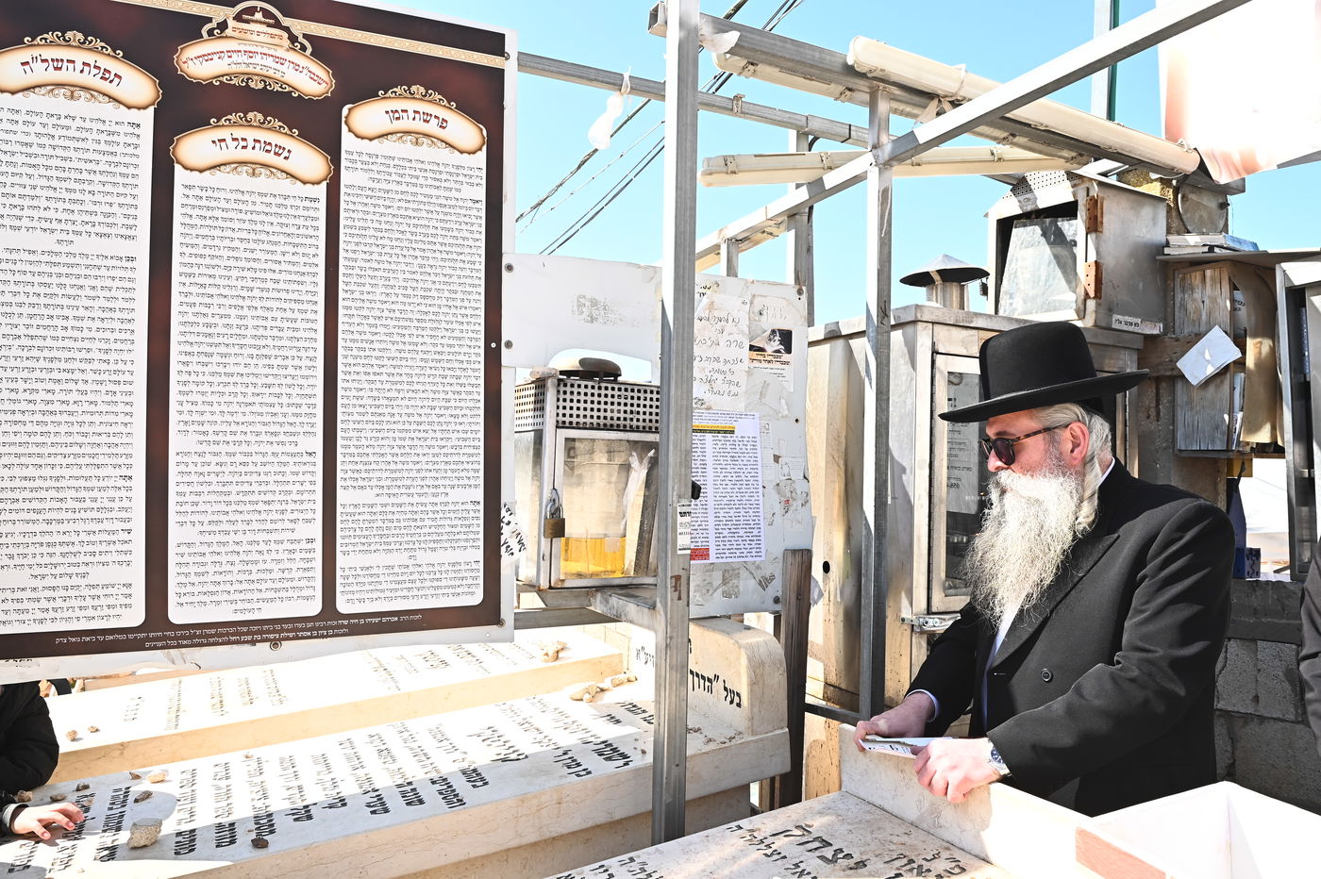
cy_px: 440
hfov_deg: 73.8
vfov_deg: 53.1
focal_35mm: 24
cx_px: 660
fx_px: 880
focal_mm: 24
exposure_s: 1/125
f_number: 10
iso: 250
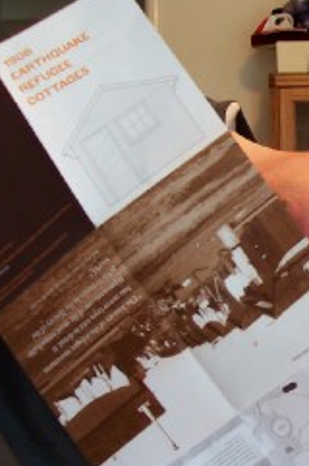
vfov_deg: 31.5
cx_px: 361
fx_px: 826
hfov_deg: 20.0
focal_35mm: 64
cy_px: 236
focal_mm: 5.6
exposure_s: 1/8
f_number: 2.8
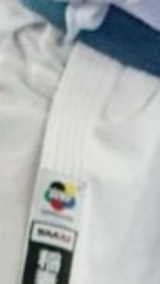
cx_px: -508
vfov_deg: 1.0
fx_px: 16886
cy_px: -294
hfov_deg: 0.5
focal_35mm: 2246
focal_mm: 135
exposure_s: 1/2000
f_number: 2.8
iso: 3200
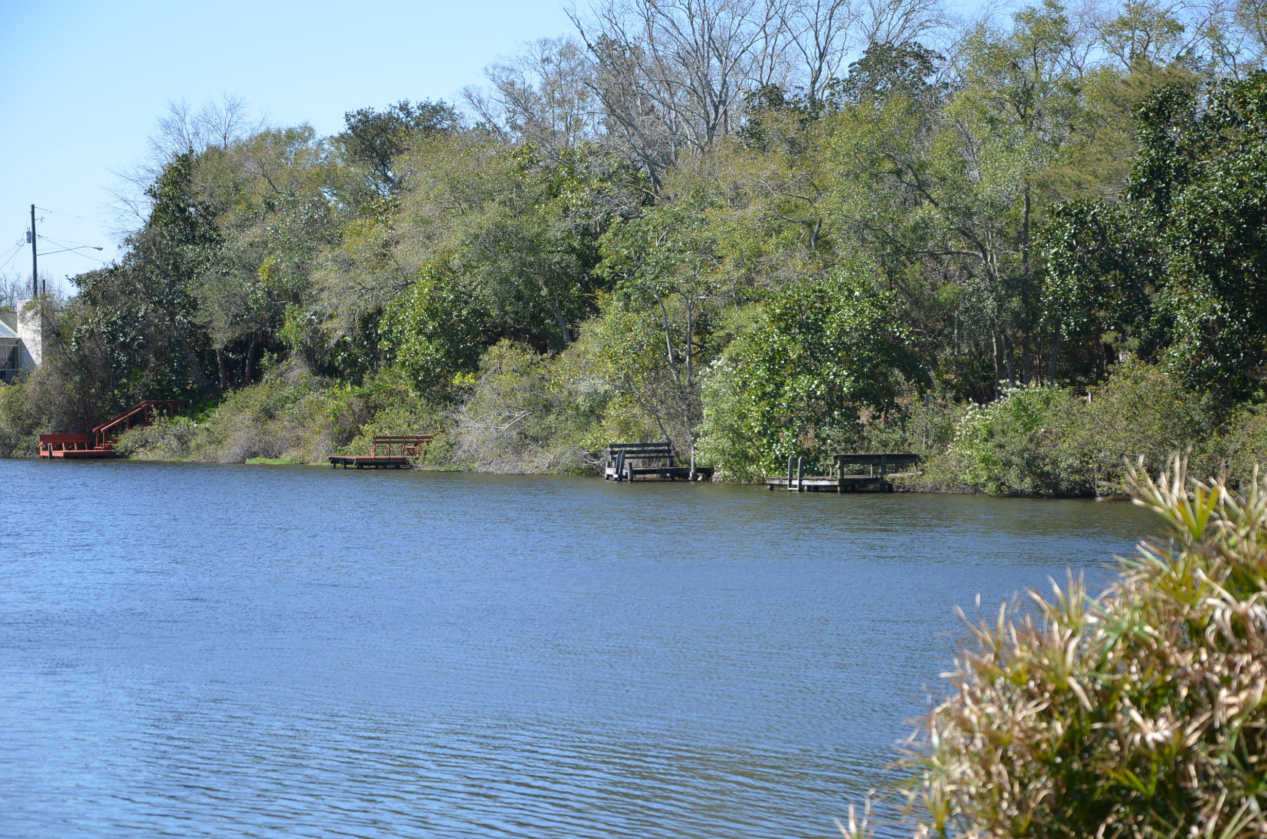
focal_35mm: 99
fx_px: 3477
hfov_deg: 20.7
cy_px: 420
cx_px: 634
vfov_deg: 13.8
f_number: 5.6
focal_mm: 66
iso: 200
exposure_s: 1/500
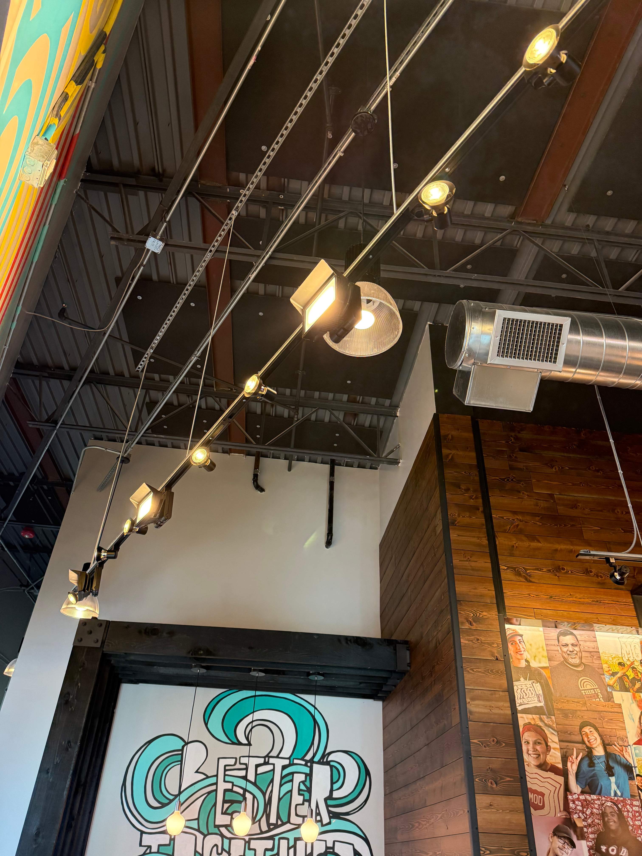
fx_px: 593
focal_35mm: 24
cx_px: 321
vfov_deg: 71.6
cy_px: 428
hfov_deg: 56.8
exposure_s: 1/120
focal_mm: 6.76
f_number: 1.78
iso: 250
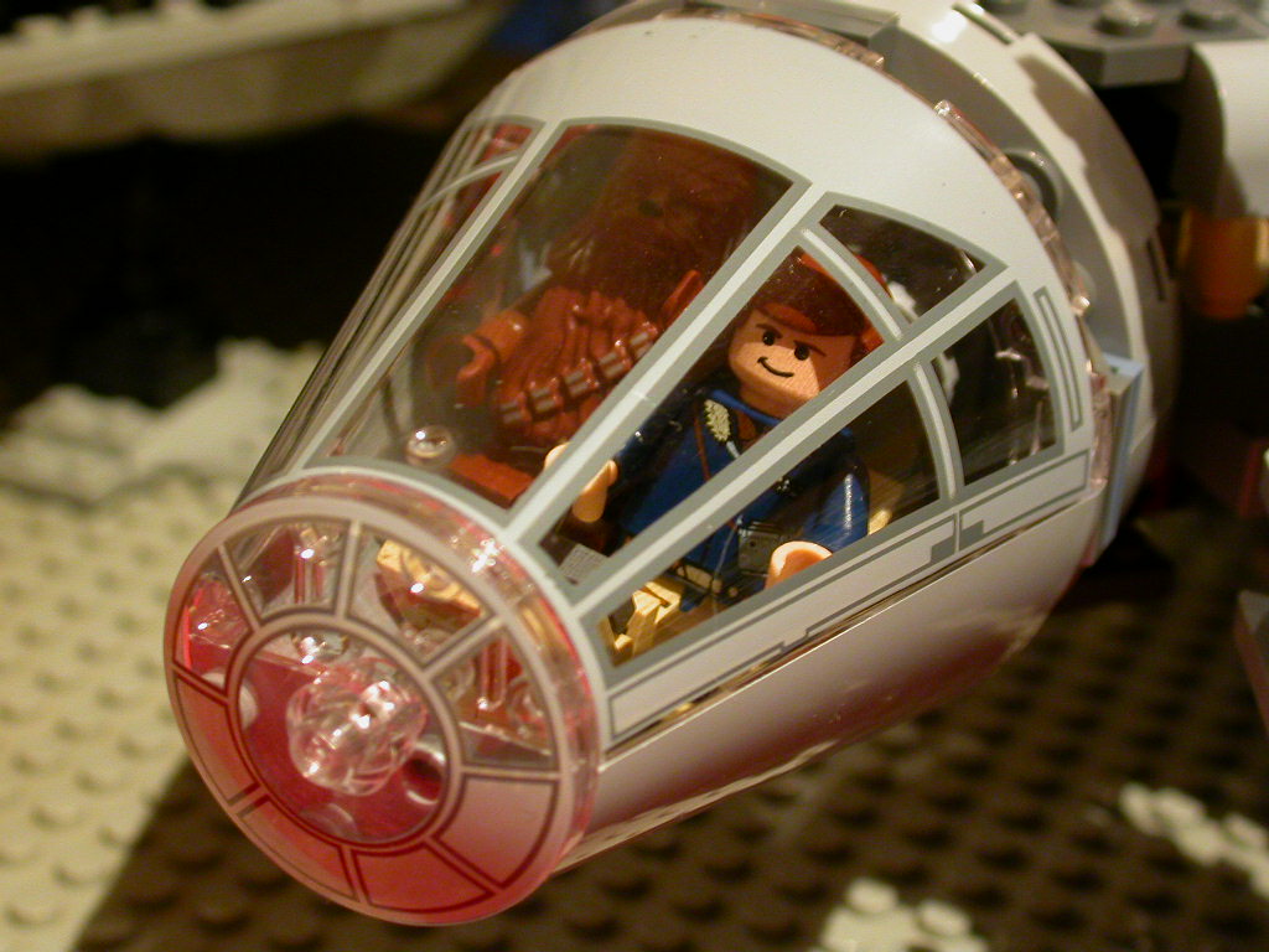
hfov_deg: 25.0
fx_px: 2859
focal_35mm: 78
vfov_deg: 18.9
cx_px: 634
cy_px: 476
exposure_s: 1/4
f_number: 3.5
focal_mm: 16.2
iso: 185
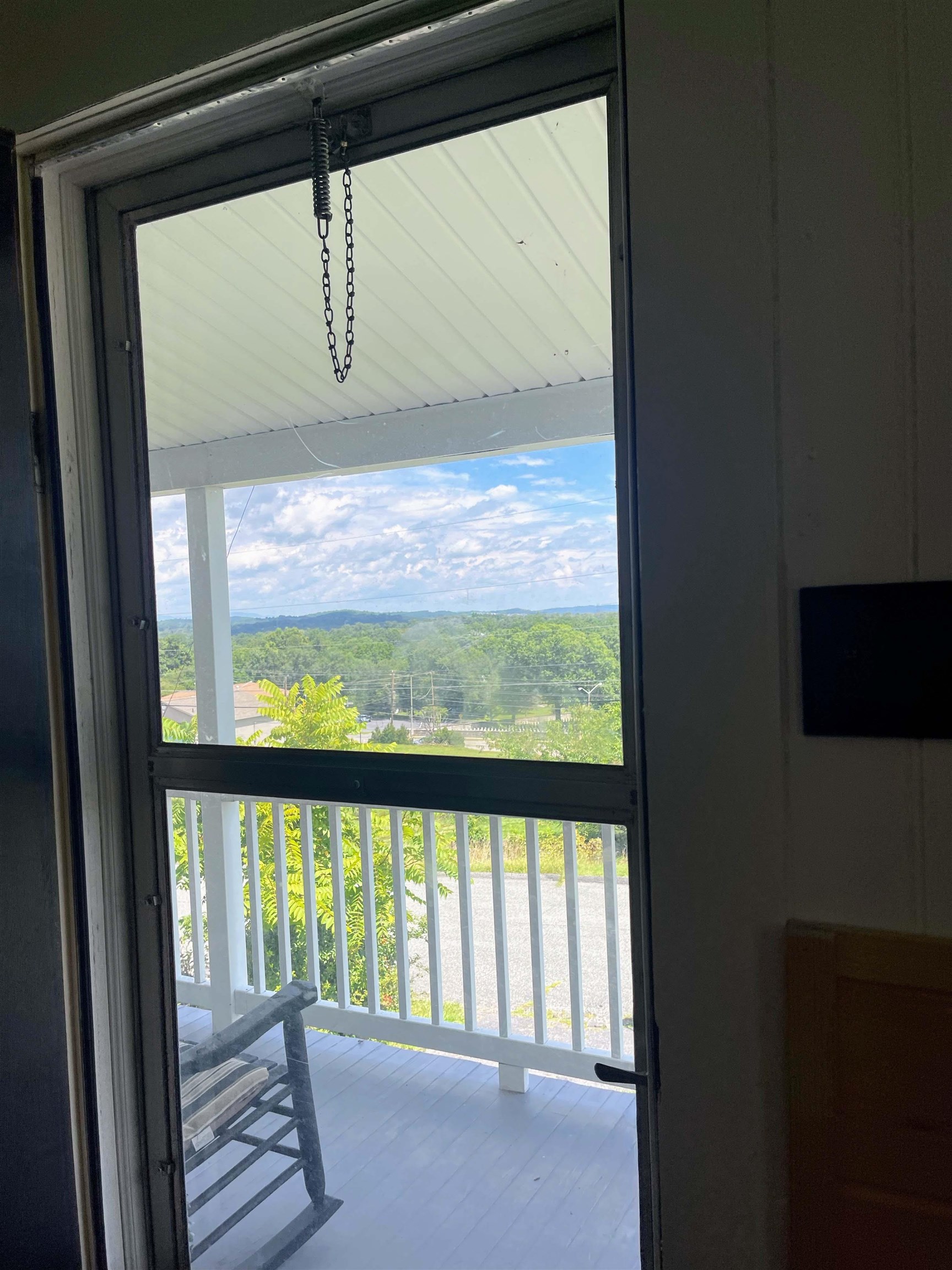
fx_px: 917
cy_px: 635
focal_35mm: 25
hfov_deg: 54.9
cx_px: 476
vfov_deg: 69.4
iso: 32
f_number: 1.6
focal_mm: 5.1
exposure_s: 1/1323
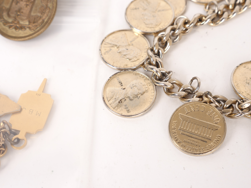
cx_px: 126
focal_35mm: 70
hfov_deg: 27.8
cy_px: 94
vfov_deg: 21.0
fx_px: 508
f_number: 8
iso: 100
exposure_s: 1/125
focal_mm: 35
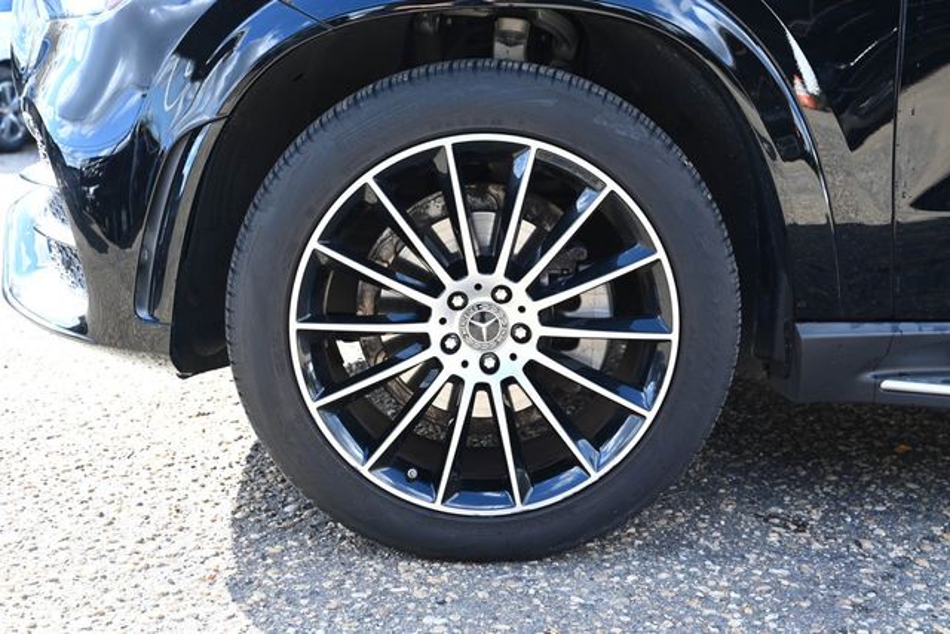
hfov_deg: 46.4
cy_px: 317
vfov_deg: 31.9
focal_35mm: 42
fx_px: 1109
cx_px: 475
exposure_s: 1/250
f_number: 5
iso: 500
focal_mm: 42
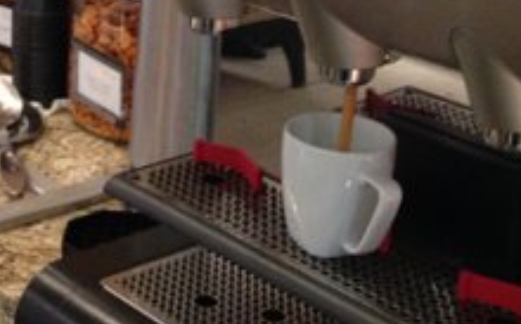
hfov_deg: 21.9
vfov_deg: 13.7
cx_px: 111
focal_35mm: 94
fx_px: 1333
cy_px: 4
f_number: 2.4
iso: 400
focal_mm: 4.12
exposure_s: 1/20
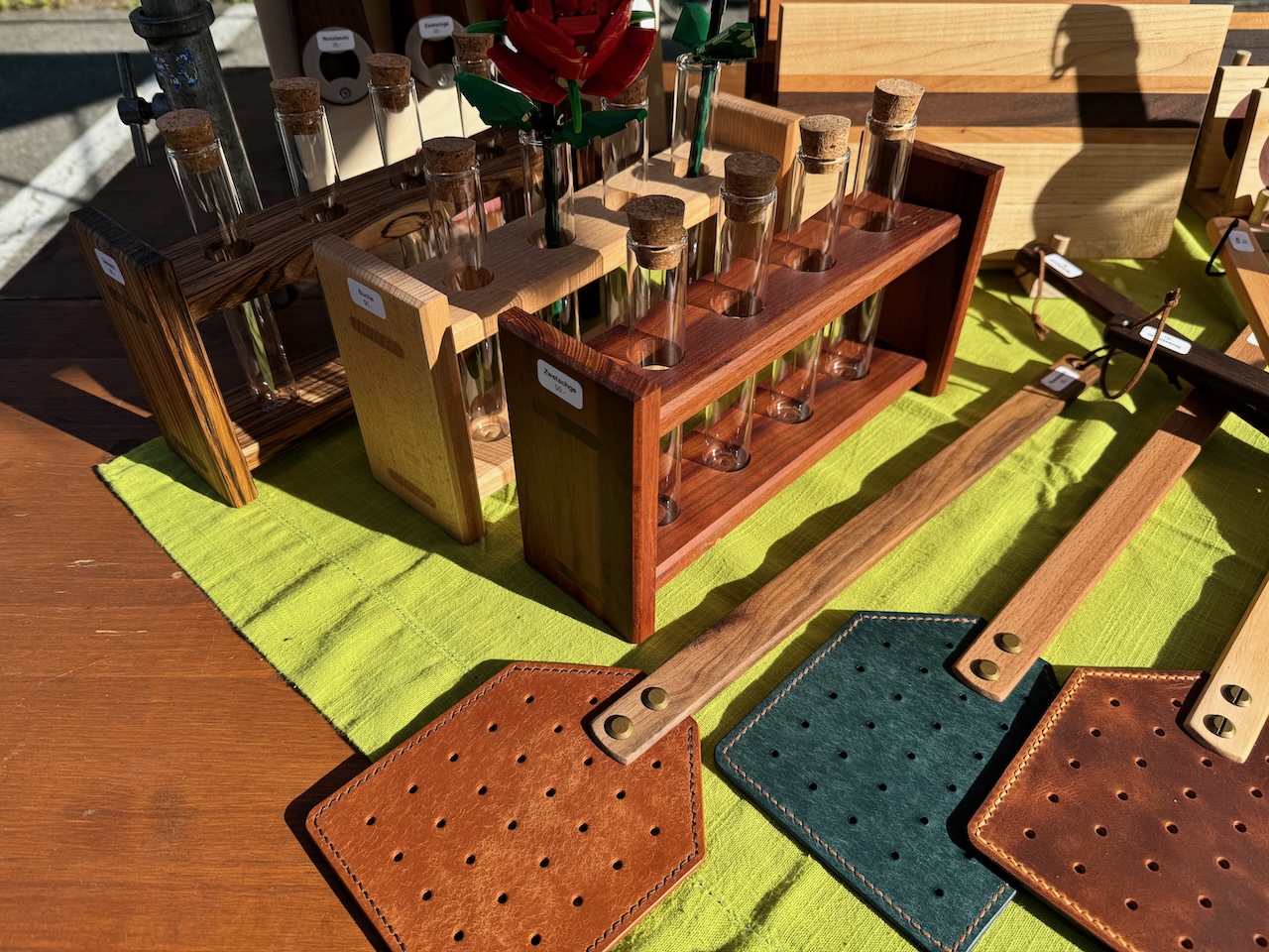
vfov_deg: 56.8
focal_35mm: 24
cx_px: 634
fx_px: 880
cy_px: 476
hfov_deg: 71.6
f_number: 1.78
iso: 80
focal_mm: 6.76
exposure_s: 1/2959
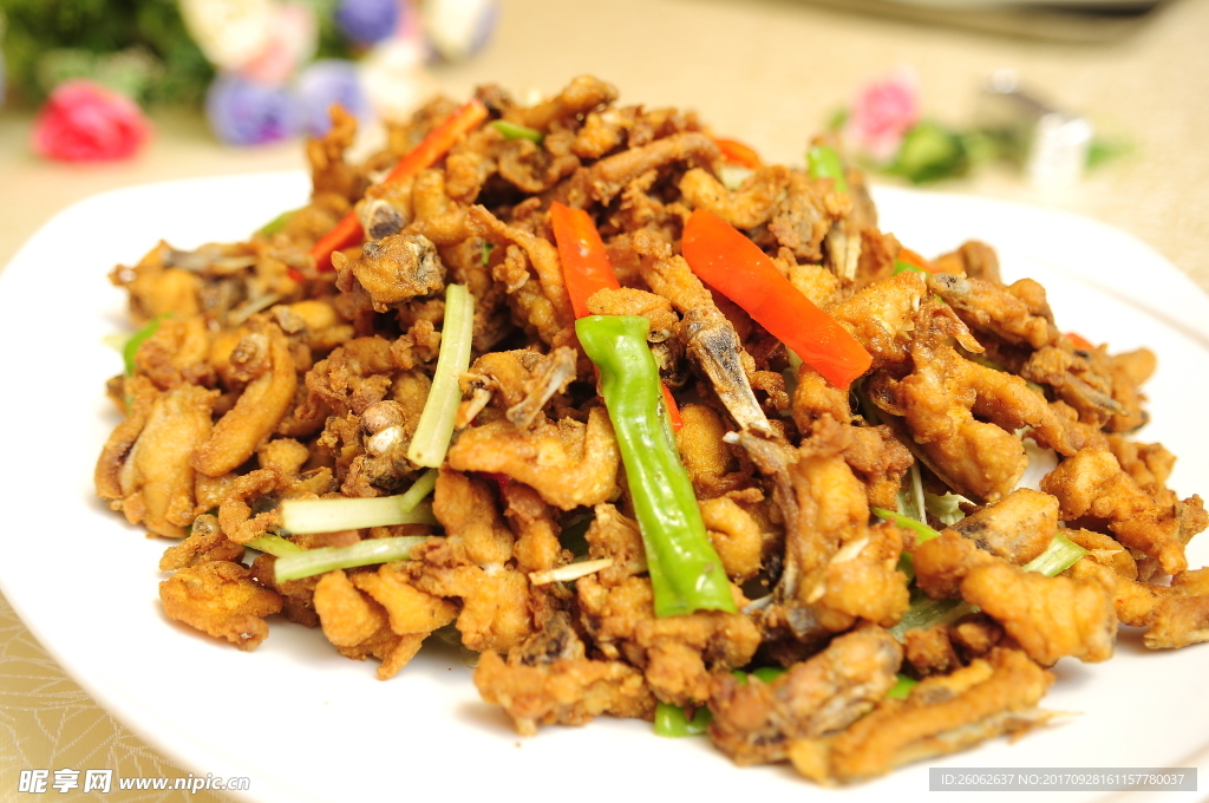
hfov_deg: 49.6
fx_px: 1308
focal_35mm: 39
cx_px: 604
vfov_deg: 34.1
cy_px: 402
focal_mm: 26
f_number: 3.2
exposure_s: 1/100
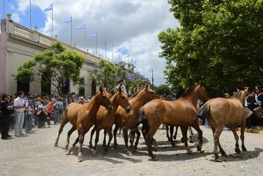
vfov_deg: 41.1
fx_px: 234
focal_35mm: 32
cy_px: 88
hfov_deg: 58.7
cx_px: 132
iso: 400
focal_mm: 32
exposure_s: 1/500
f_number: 13
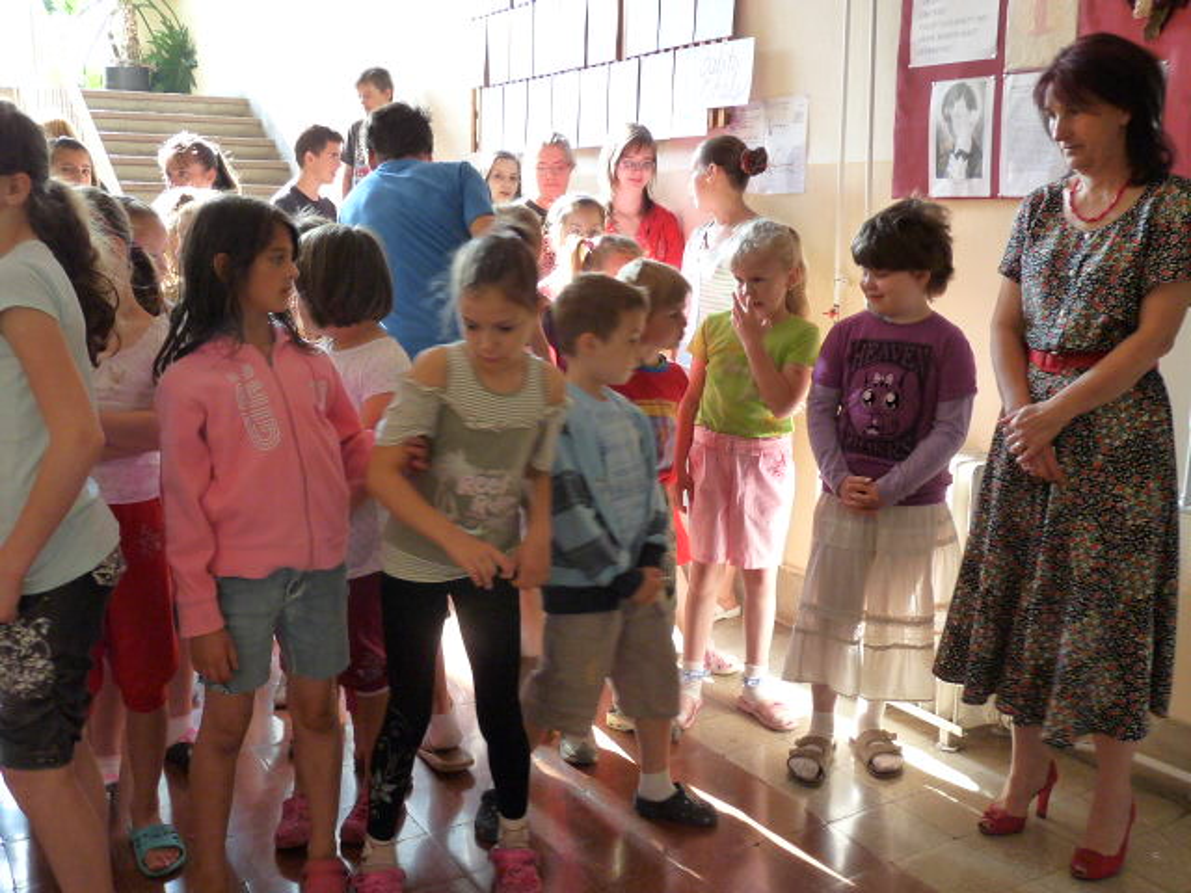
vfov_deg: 40.7
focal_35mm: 35
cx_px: 596
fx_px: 1204
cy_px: 446
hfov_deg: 52.6
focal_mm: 4.8
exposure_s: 1/60
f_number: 2.8
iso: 400
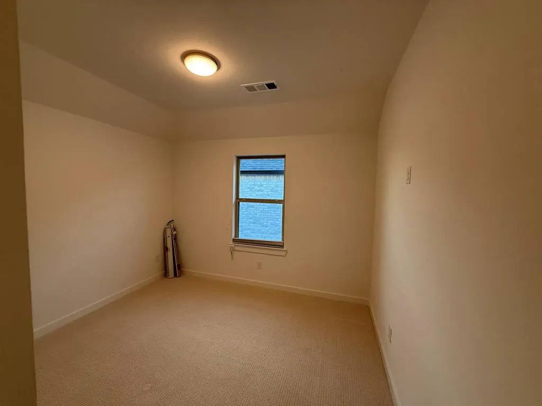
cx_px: 271
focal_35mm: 14
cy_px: 203
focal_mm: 2.22
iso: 250
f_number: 2.2
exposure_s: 1/120
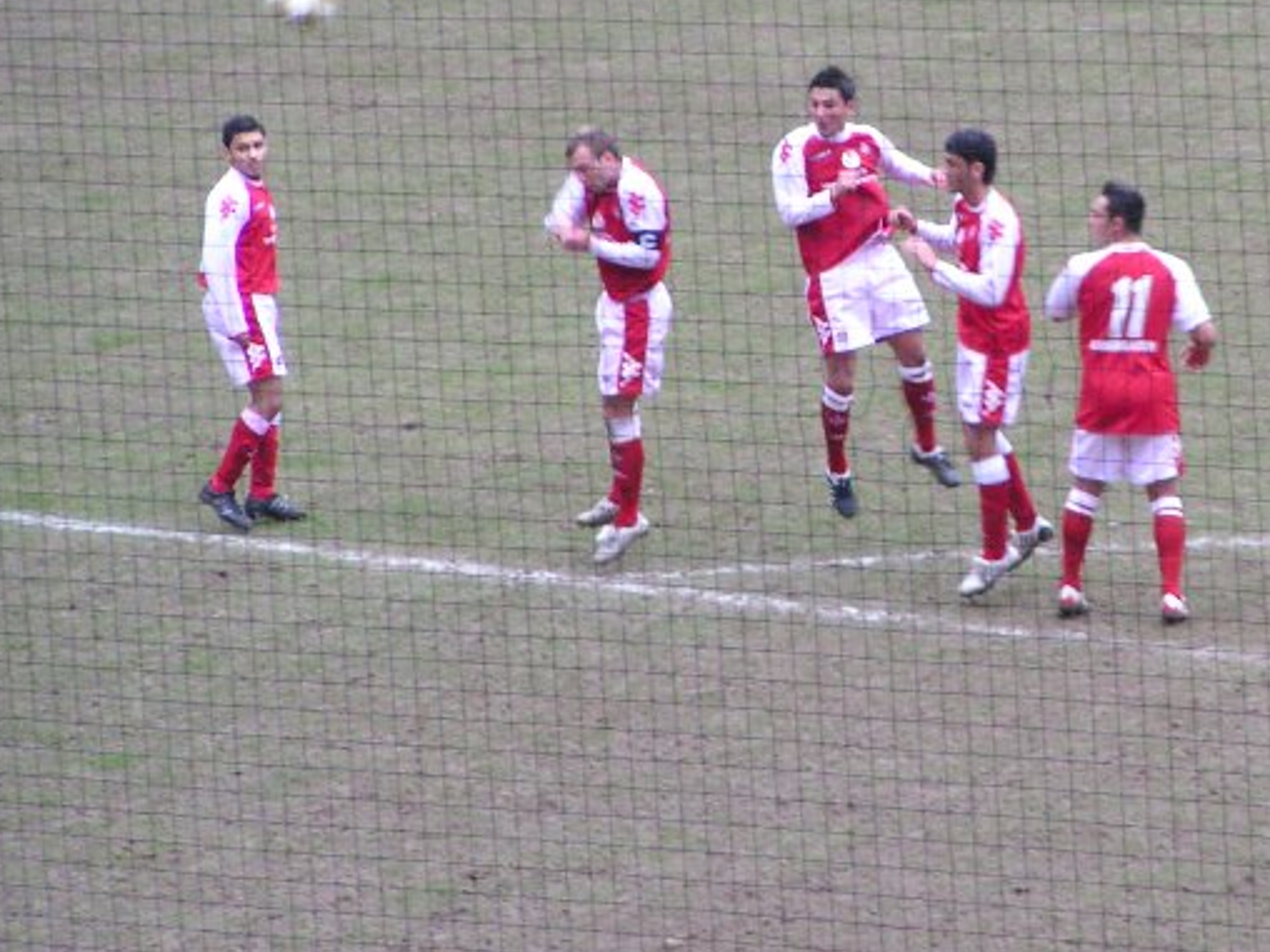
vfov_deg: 3.8
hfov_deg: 5.1
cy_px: 242
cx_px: 922
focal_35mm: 389
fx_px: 14272
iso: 200
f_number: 3.5
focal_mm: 37.8
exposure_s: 1/125
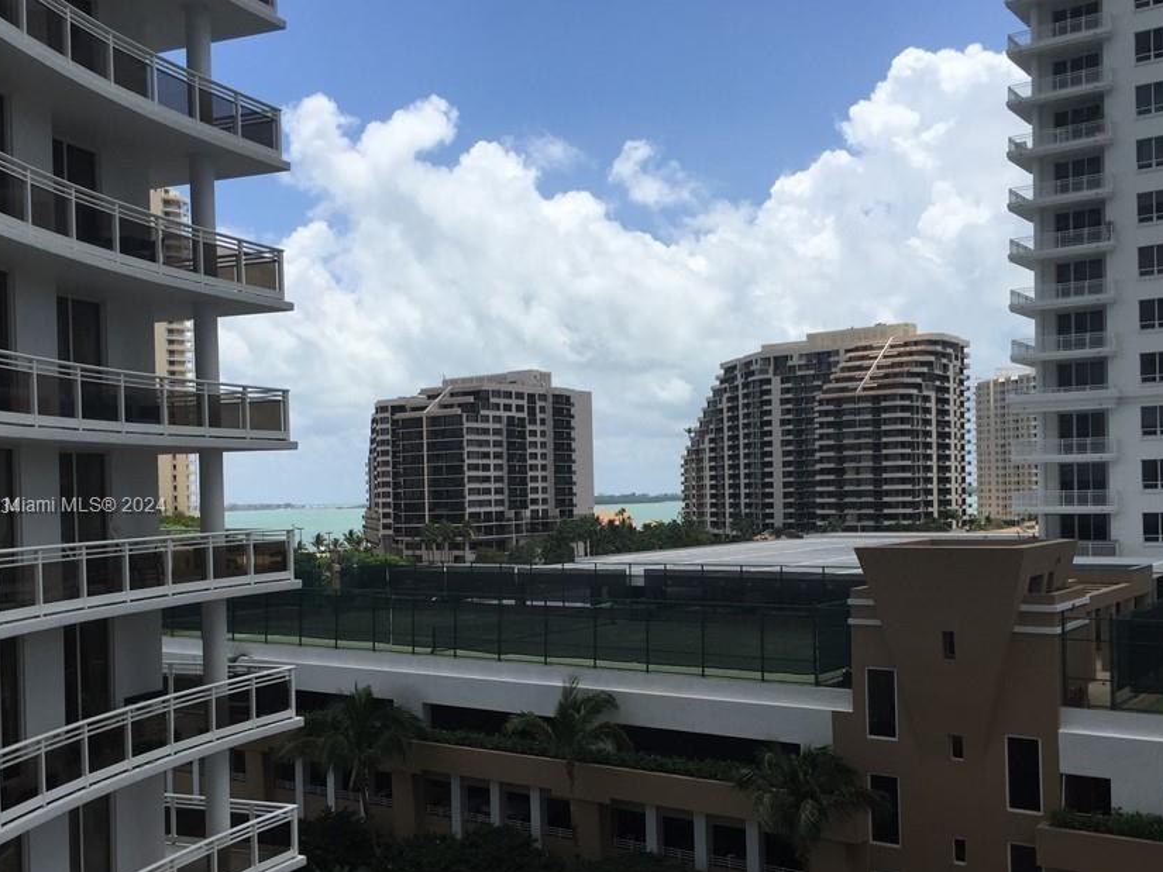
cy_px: 507
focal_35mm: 36
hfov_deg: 51.3
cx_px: 595
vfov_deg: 39.6
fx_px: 1210
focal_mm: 4.15
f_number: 2.2
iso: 32
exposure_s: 1/3300
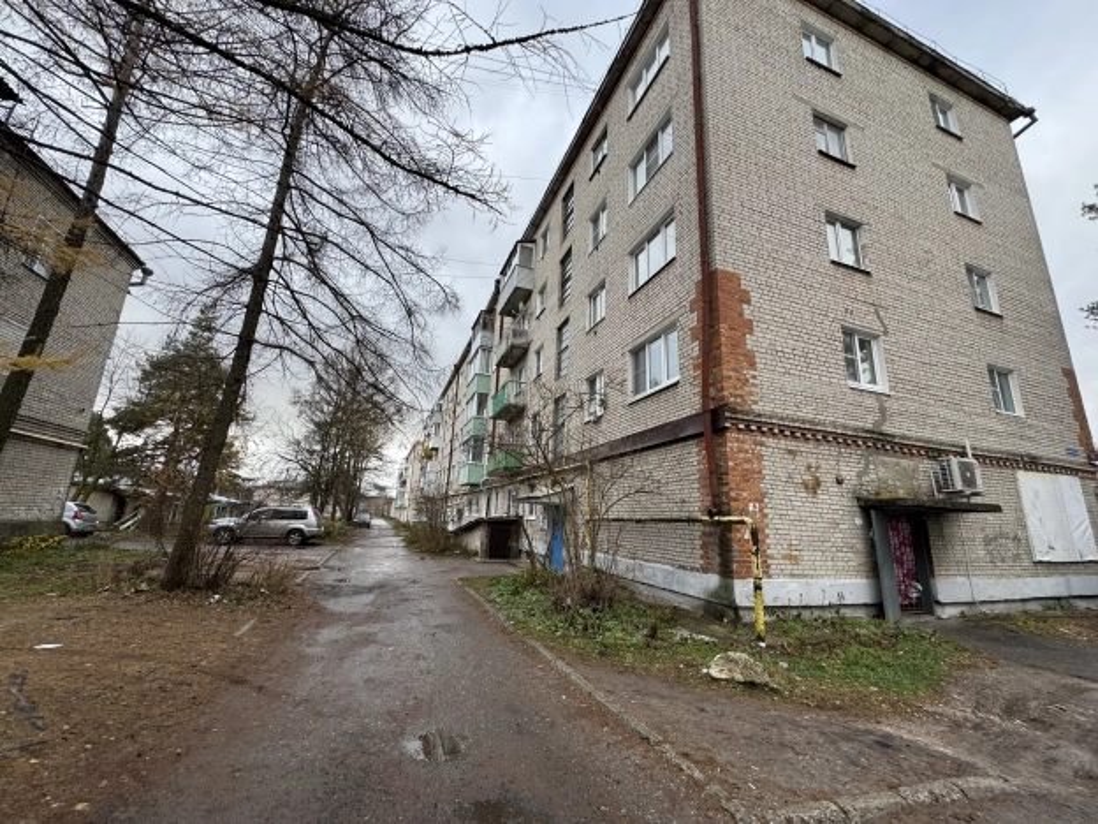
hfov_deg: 102.1
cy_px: 412
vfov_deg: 85.7
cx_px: 549
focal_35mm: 14
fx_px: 444
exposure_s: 1/99
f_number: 2.2
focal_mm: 2.22
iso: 50
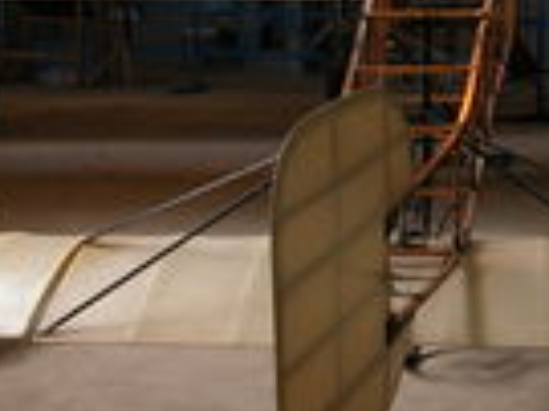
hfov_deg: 18.7
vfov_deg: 14.0
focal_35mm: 104
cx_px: 439
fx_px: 1648
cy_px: -12
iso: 100
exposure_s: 1/99.6
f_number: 3.5
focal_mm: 8.9
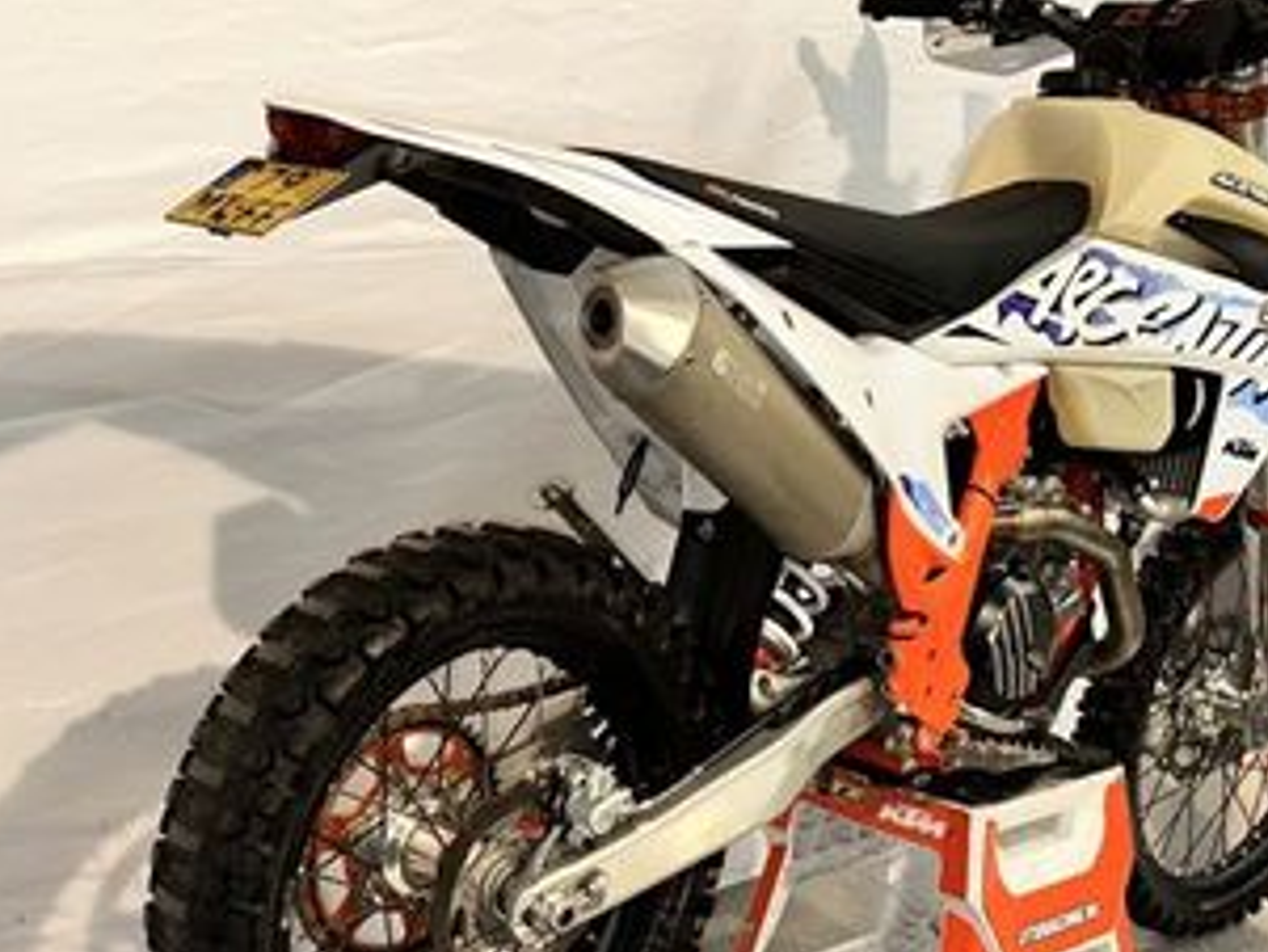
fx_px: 1869
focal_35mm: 51
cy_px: 581
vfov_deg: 28.5
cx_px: 362
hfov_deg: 36.8
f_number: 1.78
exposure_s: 1/29
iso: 64
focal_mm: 6.86
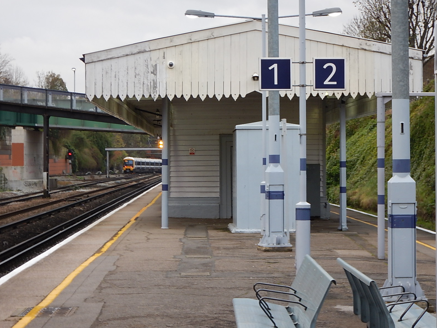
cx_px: 218
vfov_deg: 14.5
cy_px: 165
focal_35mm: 102
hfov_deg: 19.3
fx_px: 1288
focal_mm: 18.1
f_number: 4.8
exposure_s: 1/30
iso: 125
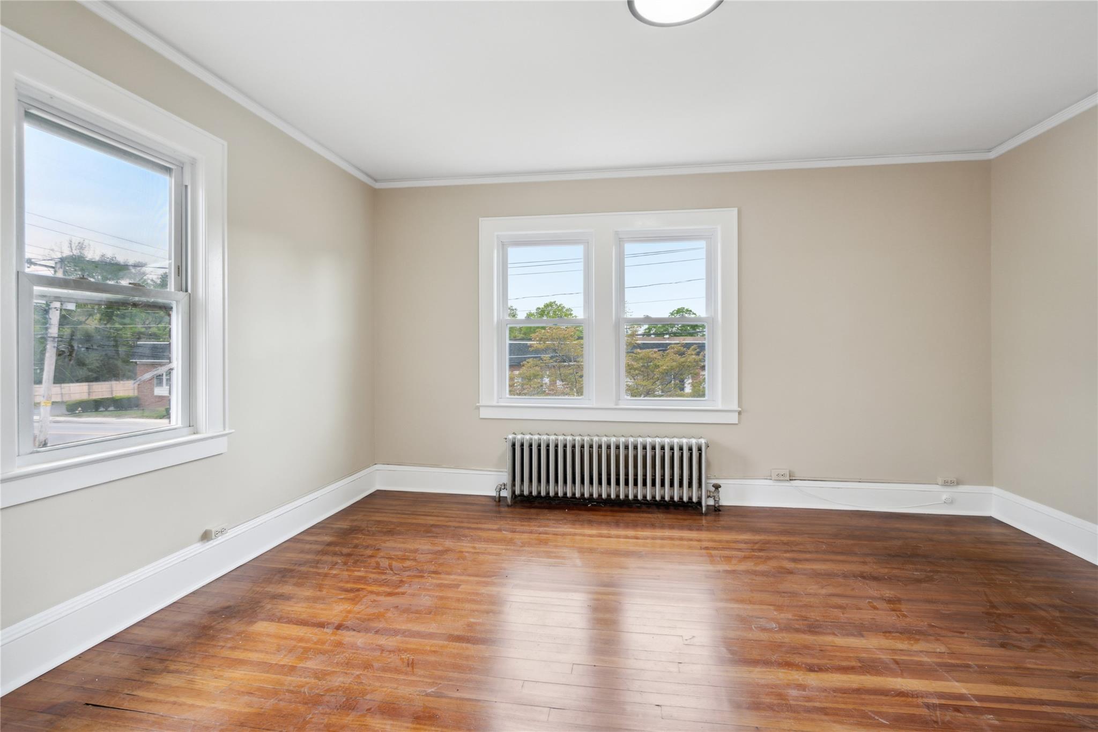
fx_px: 488
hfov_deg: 96.7
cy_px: 366
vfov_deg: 73.7
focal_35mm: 16
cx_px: 549
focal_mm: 16
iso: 400
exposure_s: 1/80
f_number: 5.6
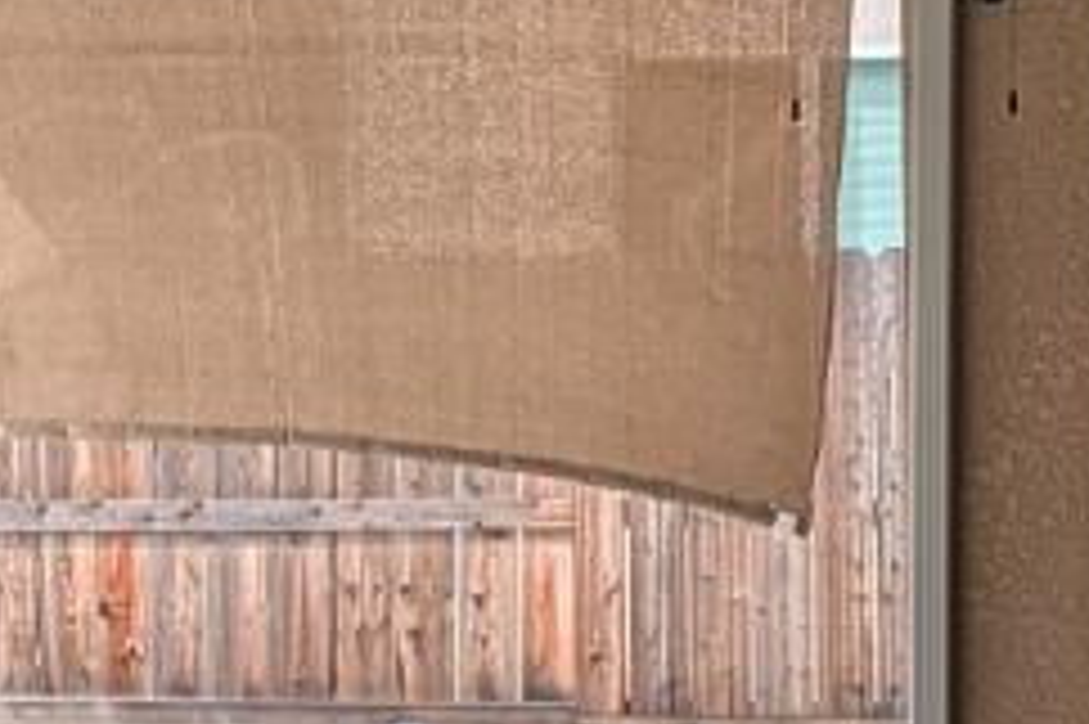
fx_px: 4685
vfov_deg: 8.8
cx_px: 328
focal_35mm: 155
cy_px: 542
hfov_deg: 13.2
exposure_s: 1/929
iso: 23
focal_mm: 6.9
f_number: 1.68
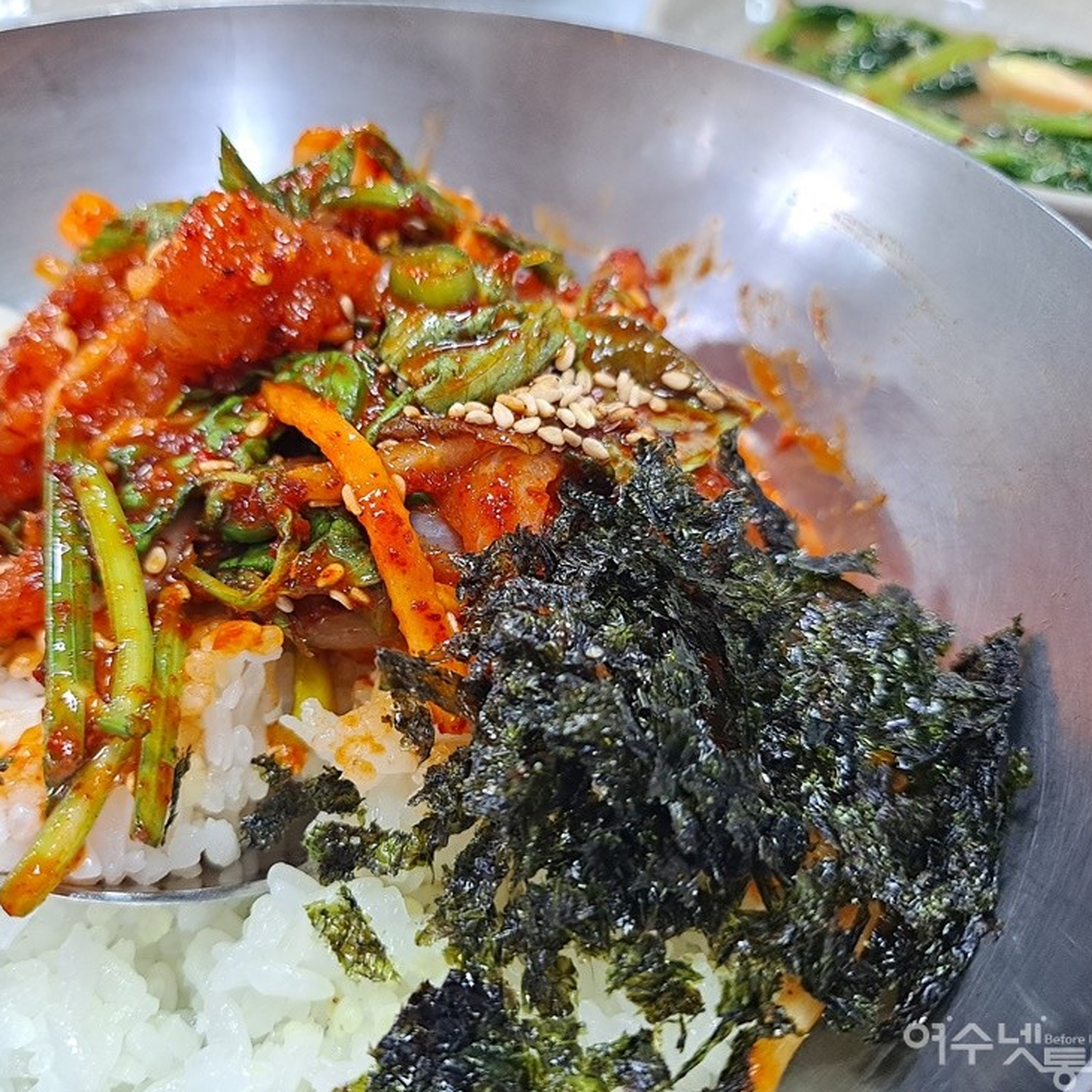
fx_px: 1035
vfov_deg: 55.6
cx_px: 457
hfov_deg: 55.4
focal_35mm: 29
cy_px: 553
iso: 160
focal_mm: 5.23
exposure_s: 1/60
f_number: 1.8
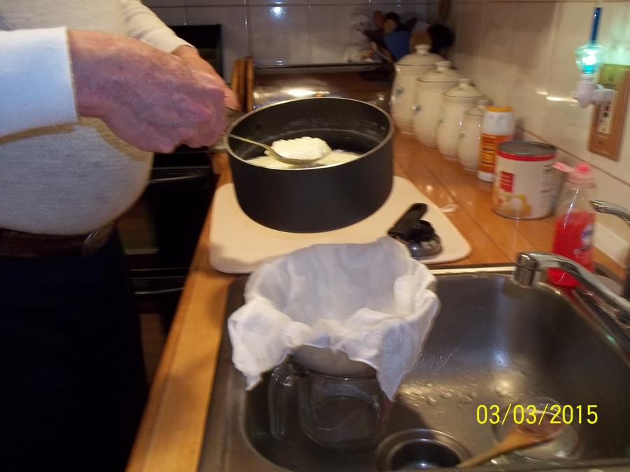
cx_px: 315
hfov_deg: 56.8
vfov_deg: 44.2
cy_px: 236
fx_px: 582
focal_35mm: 32
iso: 160
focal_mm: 5.7
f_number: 2.9
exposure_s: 1/30
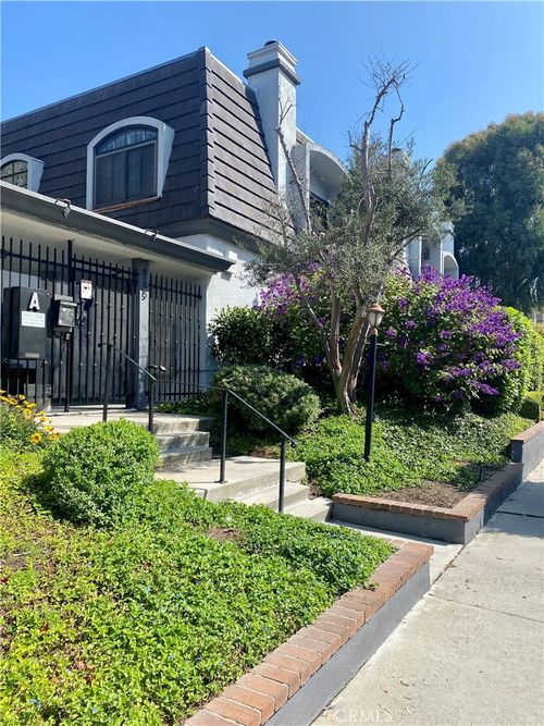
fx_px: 545
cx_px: 272
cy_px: 363
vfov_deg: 67.3
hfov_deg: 53.0
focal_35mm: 26
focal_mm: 4.25
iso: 32
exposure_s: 1/1808
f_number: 1.8
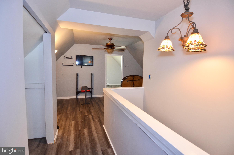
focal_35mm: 18
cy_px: 78
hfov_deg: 90.1
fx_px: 117
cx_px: 117
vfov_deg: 67.1
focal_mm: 12
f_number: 4
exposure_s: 1/50
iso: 800
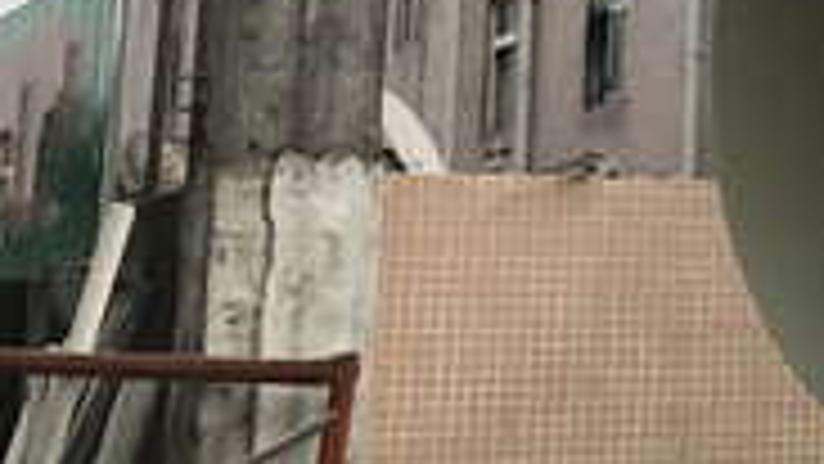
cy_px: -266
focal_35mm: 133
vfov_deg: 8.9
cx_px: 1720
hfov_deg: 13.5
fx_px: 2906
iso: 20
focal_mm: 3.99
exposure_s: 1/2817
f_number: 1.8
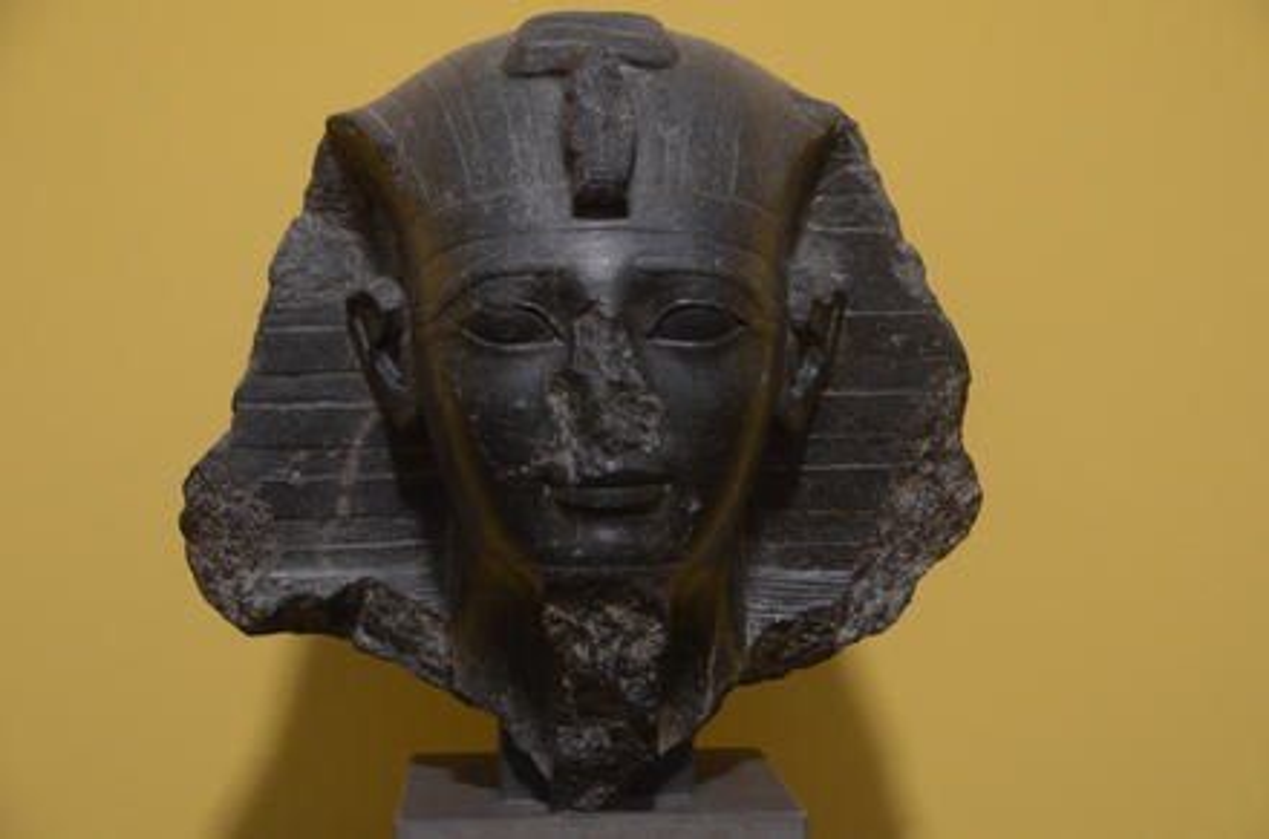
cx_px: 634
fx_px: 2321
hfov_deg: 30.6
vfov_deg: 20.5
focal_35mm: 66
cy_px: 420
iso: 1250
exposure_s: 1/8
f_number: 4.5
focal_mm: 44
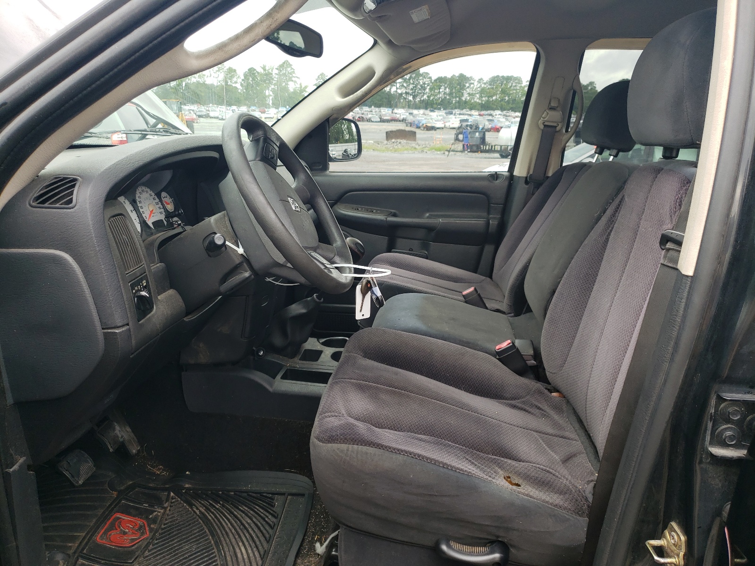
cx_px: 378
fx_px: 567
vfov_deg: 53.1
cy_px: 283
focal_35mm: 26
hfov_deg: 67.3
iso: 50
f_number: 1.5
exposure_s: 1/192
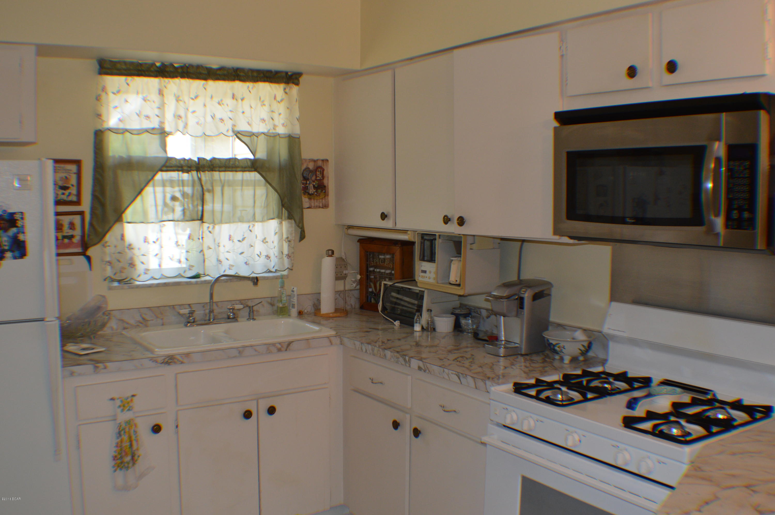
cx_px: 388
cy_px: 258
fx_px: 903
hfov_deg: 46.4
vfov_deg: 31.8
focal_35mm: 42
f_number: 4.5
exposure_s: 1/60
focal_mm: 28
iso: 500
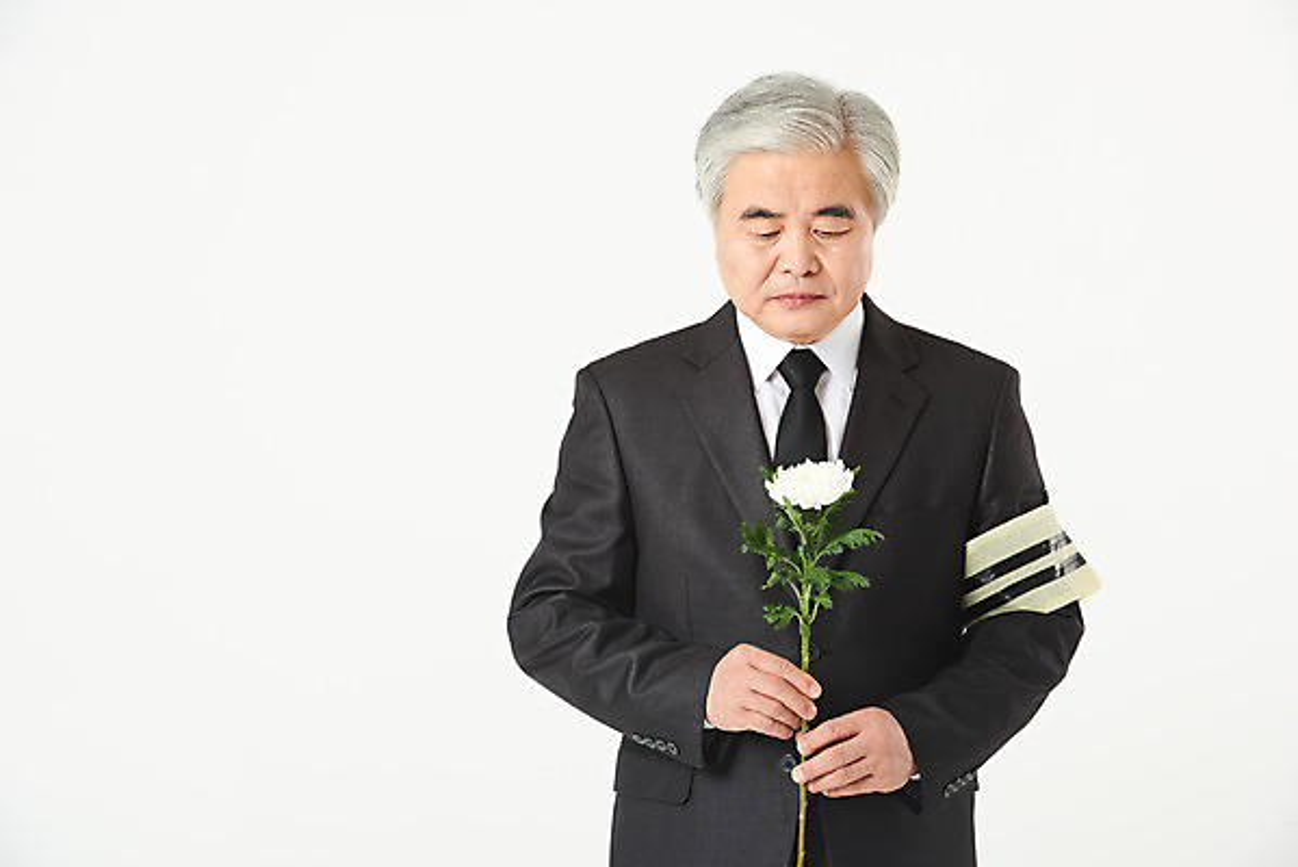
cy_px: 434
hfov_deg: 12.8
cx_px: 649
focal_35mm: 160
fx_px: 5771
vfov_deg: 8.6
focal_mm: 160
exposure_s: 1/125
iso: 100
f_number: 11
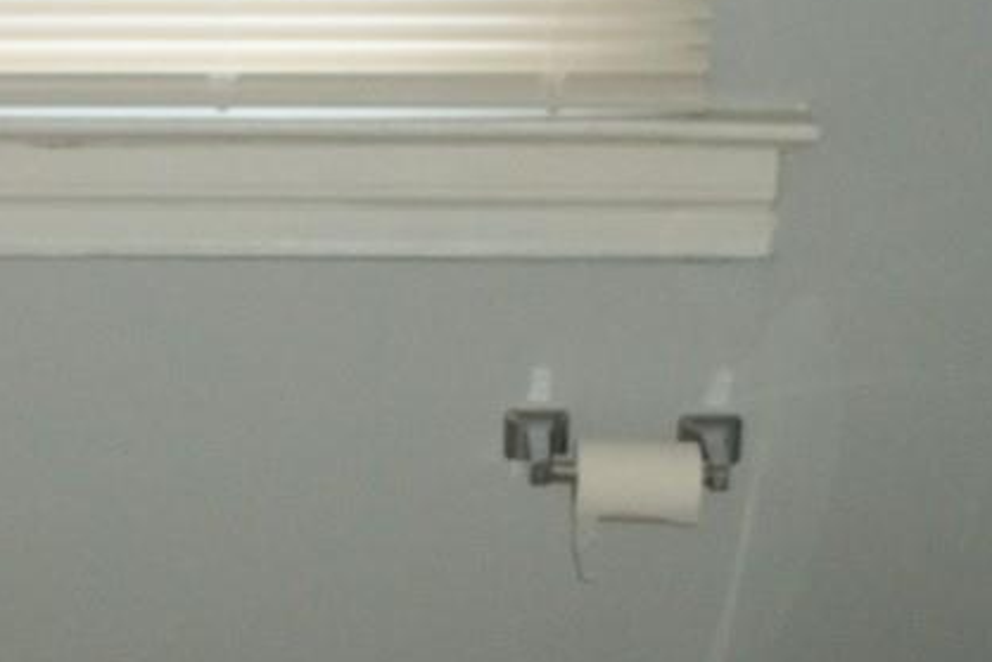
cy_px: 458
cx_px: 432
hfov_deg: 24.2
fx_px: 2315
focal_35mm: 84
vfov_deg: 16.2
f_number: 3.3
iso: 160
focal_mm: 5.9
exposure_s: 1/30
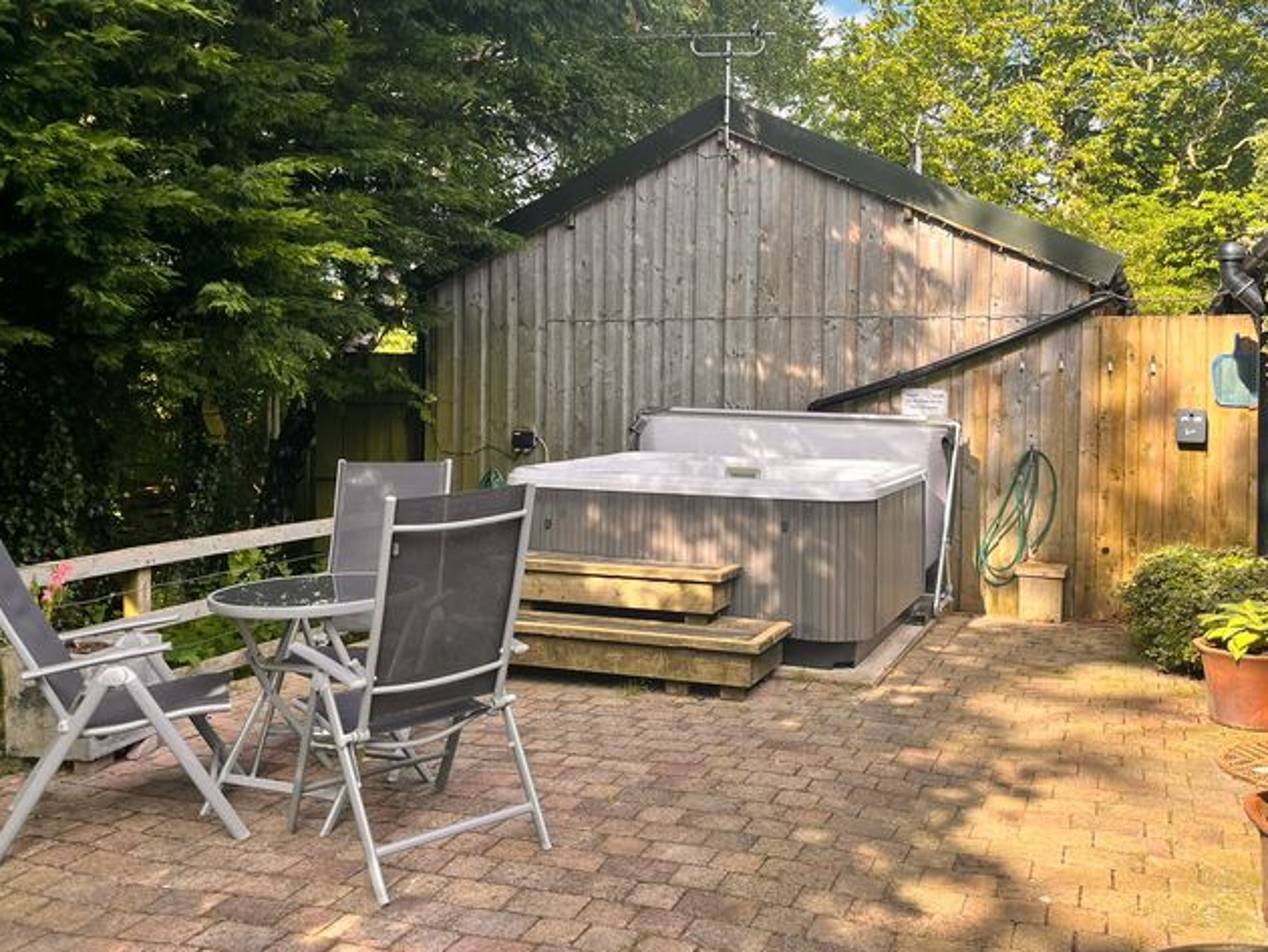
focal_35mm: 33
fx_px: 1209
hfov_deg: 55.3
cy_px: 378
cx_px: 672
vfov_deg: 42.8
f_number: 1.6
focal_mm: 5.1
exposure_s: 1/821
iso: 50
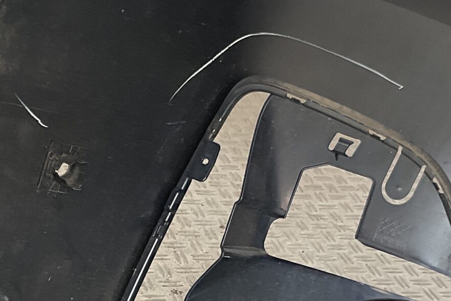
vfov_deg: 15.5
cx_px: 270
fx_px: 1103
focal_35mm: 88
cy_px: 186
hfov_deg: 23.1
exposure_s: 1/120
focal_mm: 3
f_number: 1.8
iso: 50
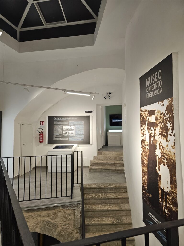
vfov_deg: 73.9
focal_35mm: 23
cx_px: 92
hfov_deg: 58.9
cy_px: 123
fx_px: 163
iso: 200
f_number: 1.7
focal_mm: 6.3
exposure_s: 1/100
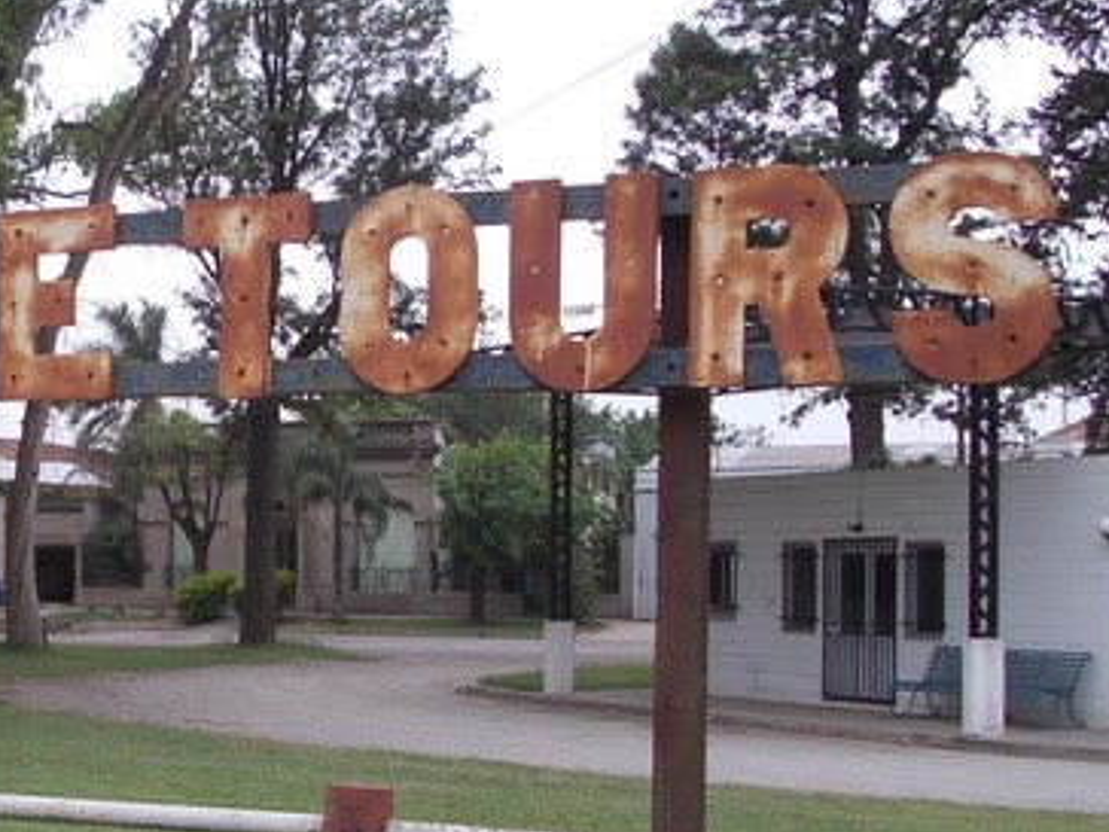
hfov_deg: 23.3
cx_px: -37
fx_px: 2563
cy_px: 518
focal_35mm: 80
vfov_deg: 18.4
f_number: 6.2
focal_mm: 5.3
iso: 80
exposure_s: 1/125
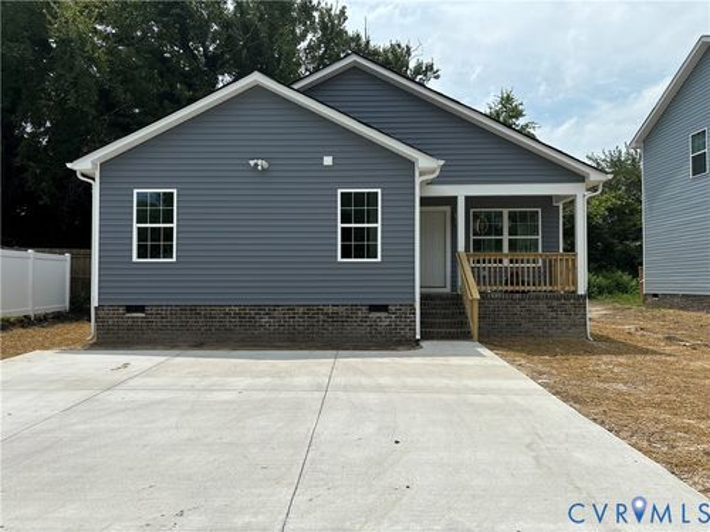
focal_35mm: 26
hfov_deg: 67.3
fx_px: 533
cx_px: 355
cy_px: 266
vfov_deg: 53.1
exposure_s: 1/5076
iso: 50
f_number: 1.6
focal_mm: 5.96
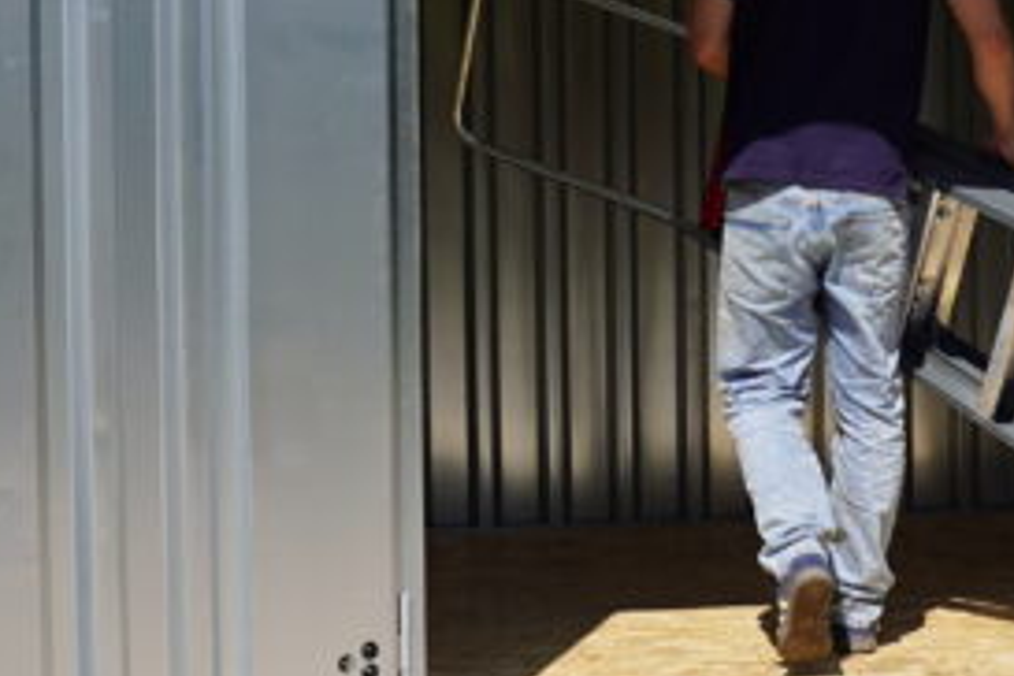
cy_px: 251
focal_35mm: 105
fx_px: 2957
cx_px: 877
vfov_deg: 13.0
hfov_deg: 19.2
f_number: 5
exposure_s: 1/800
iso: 100
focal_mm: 28
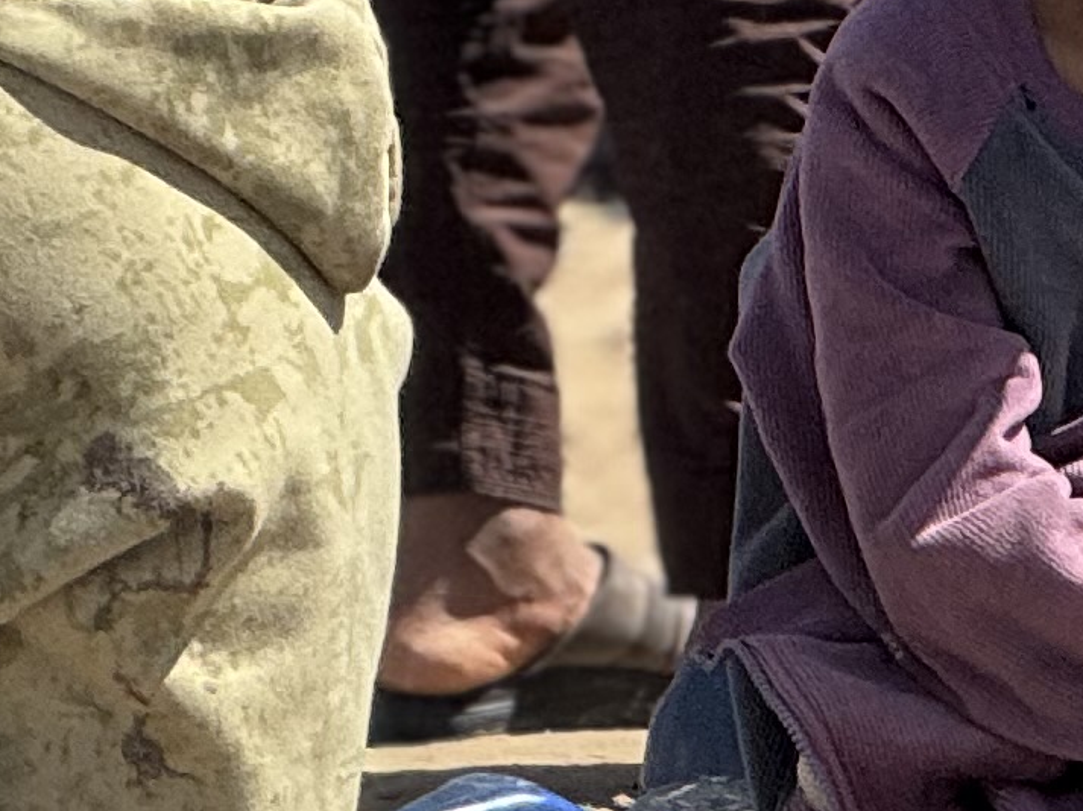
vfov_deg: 2.2
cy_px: 484
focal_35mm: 679
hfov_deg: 2.9
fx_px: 21233
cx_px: 802
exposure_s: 1/1689
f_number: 2.8
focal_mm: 15.66
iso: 50
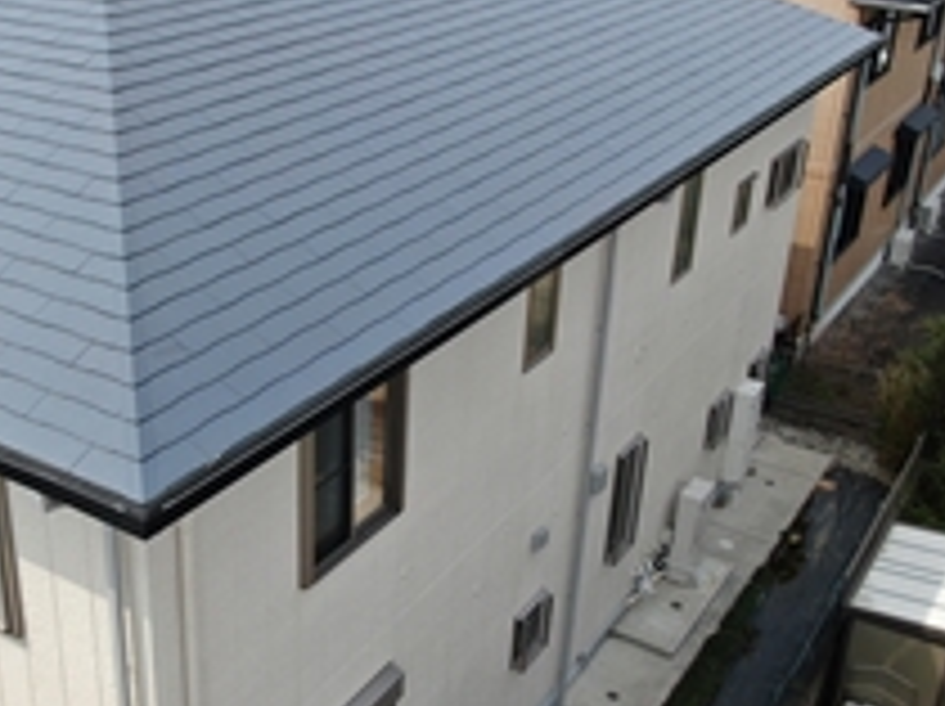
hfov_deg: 45.0
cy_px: 414
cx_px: 216
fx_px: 1091
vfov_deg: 35.8
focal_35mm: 40
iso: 100
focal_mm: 4.39
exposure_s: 1/800
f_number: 2.8
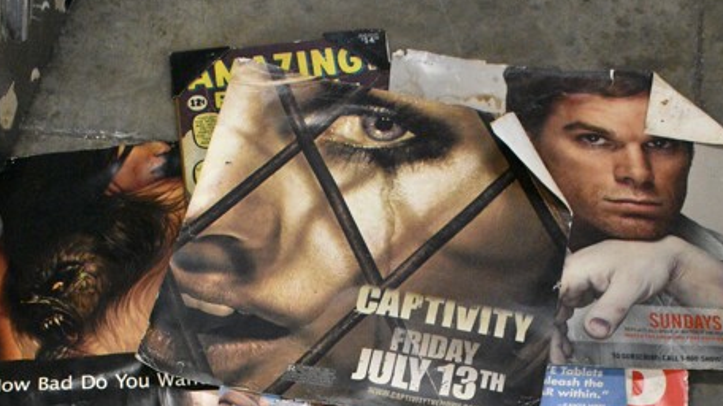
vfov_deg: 17.4
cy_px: 586
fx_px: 1207
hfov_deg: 33.3
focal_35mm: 63
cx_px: 377
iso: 6400
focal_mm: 20
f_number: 7.1
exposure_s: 1/200
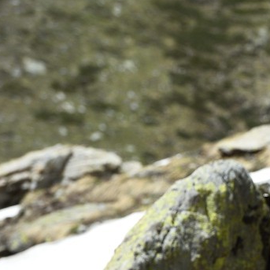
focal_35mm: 653
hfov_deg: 2.7
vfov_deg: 2.7
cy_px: 374
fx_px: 5762
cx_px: 600
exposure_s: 1/800
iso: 400
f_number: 8
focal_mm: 165
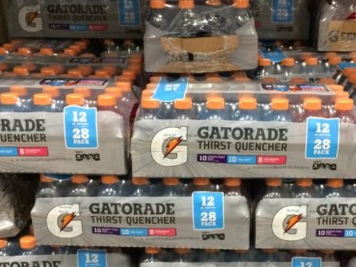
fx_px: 555
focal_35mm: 54
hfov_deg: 35.3
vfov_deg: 26.6
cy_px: 209
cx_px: 228
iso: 125
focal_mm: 4.15
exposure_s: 1/30
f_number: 2.2
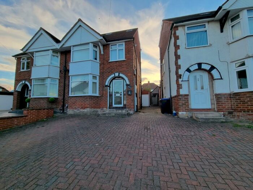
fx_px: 95
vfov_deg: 89.9
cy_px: 95
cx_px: 126
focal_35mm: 13
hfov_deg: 106.2
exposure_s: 1/300
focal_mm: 2.2
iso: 50
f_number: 2.2
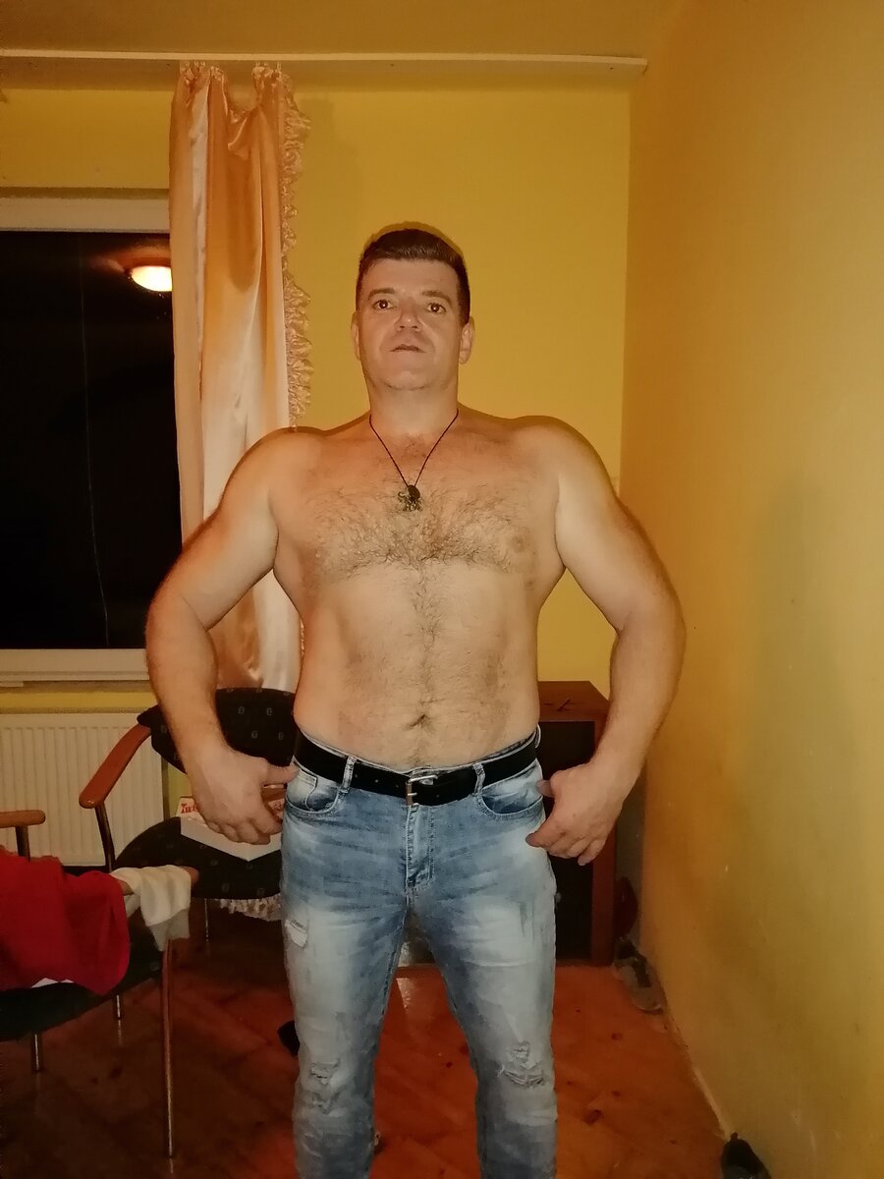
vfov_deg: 67.3
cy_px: 590
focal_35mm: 26
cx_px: 442
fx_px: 885
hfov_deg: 53.1
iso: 500
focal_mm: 3.62
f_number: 1.8
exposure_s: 1/25
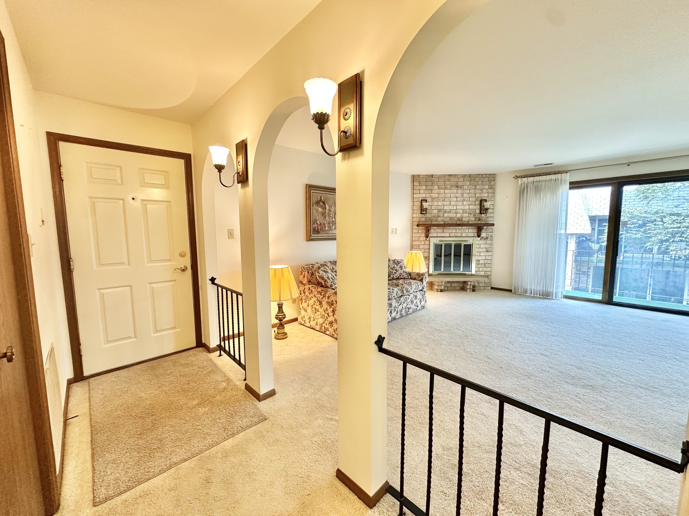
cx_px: 344
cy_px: 258
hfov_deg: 102.1
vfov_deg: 85.7
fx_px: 279
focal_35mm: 14
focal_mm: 2.22
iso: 160
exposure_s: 1/60
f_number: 2.2
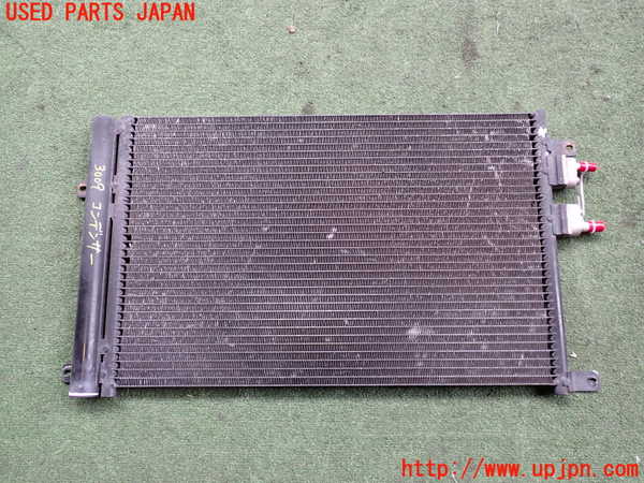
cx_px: 322
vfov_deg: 46.8
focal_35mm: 30
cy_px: 242
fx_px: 558
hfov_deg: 60.0
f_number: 2.3
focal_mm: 5.4
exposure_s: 1/125
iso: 160
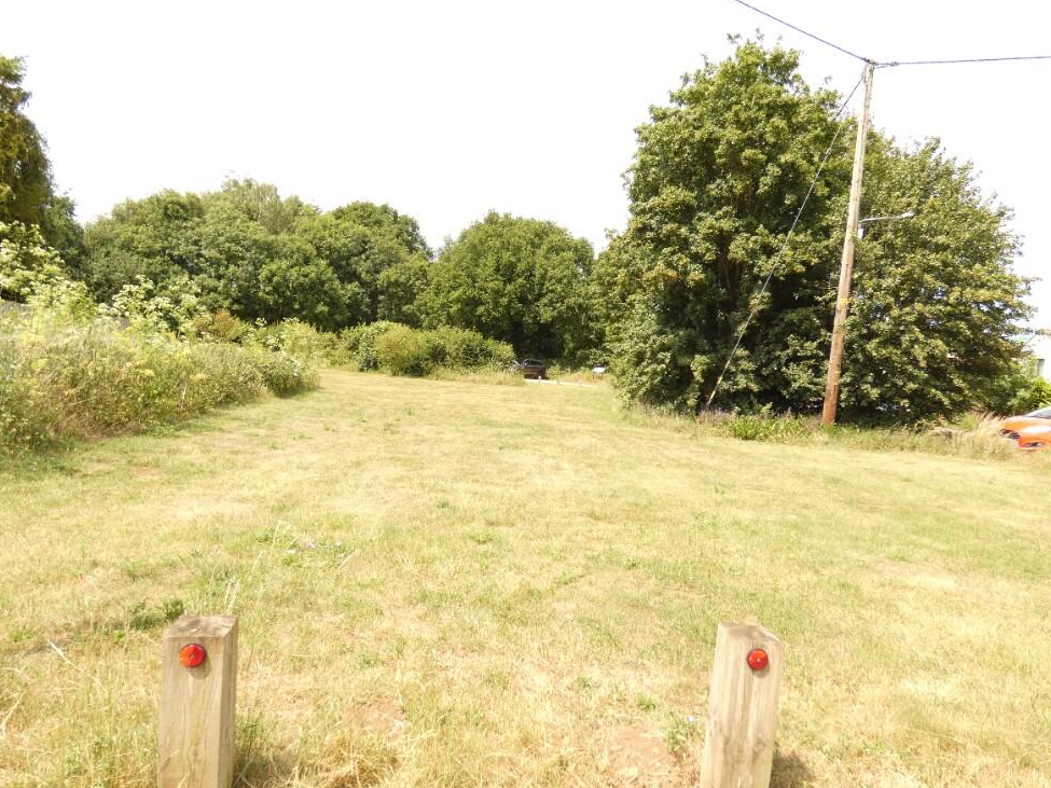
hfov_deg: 79.0
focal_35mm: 21
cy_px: 402
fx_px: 638
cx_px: 531
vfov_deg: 63.4
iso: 80
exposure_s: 1/400
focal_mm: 3.6
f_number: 2.8
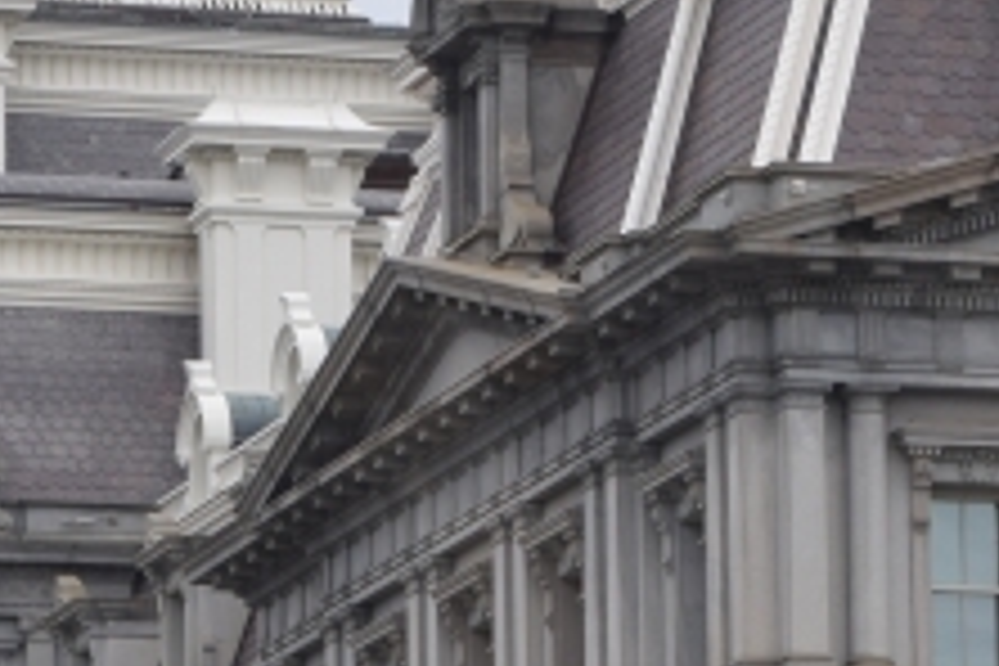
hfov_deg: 5.4
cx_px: 243
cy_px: 756
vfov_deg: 3.6
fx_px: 10581
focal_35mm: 381
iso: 200
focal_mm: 55
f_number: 9
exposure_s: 1/320
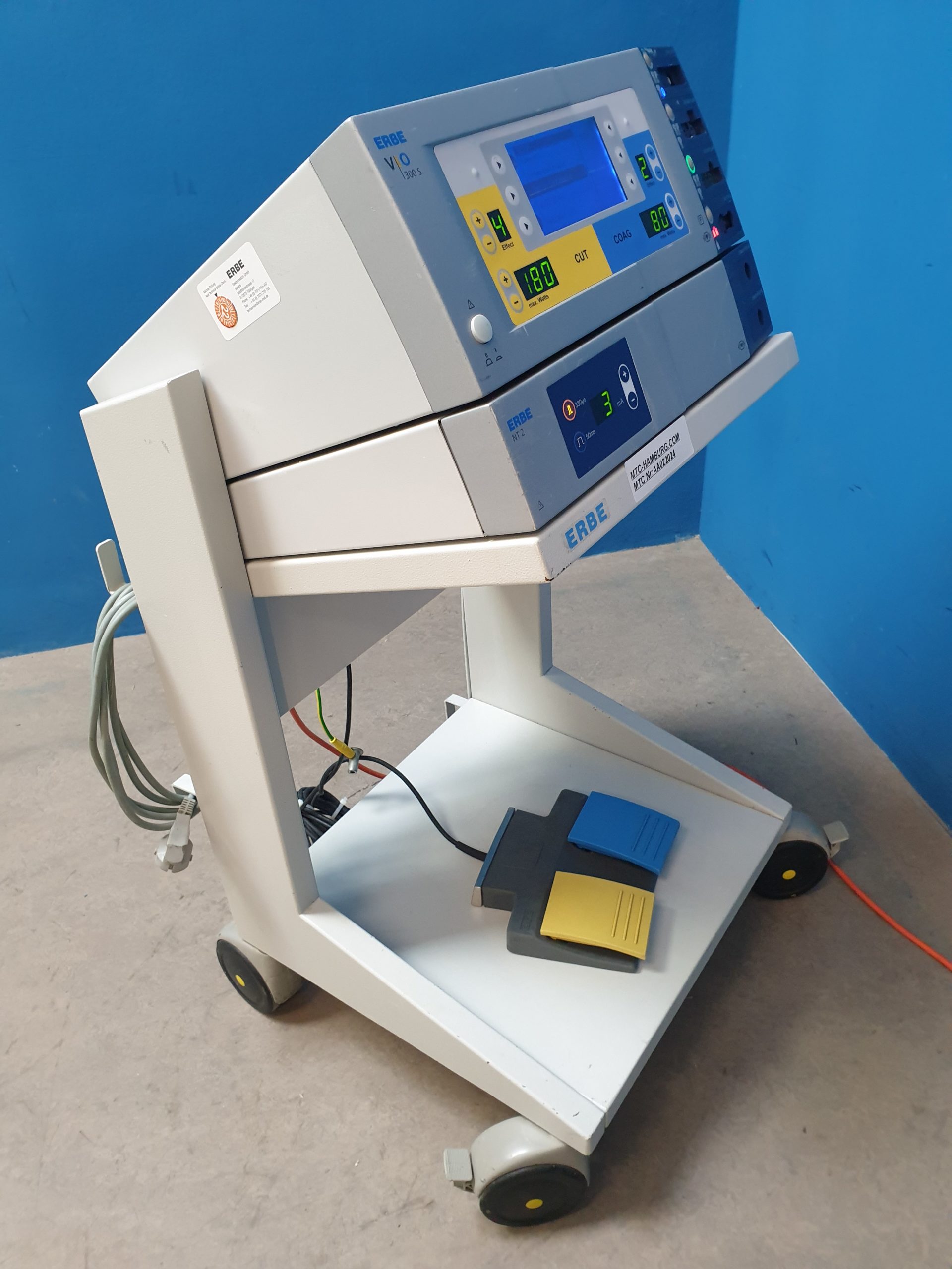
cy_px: 634
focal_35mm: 26
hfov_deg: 53.1
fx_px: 953
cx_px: 476
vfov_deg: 67.3
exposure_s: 1/50
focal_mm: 4.3
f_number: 2.4
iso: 320
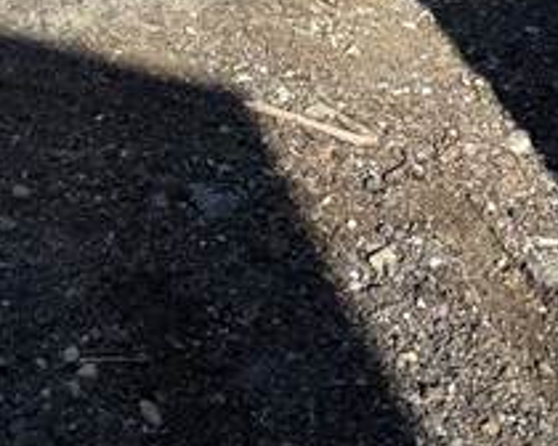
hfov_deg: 20.3
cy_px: -502
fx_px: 1536
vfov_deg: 13.6
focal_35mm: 93
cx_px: 80
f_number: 1.6
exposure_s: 1/1667
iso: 50
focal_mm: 5.96
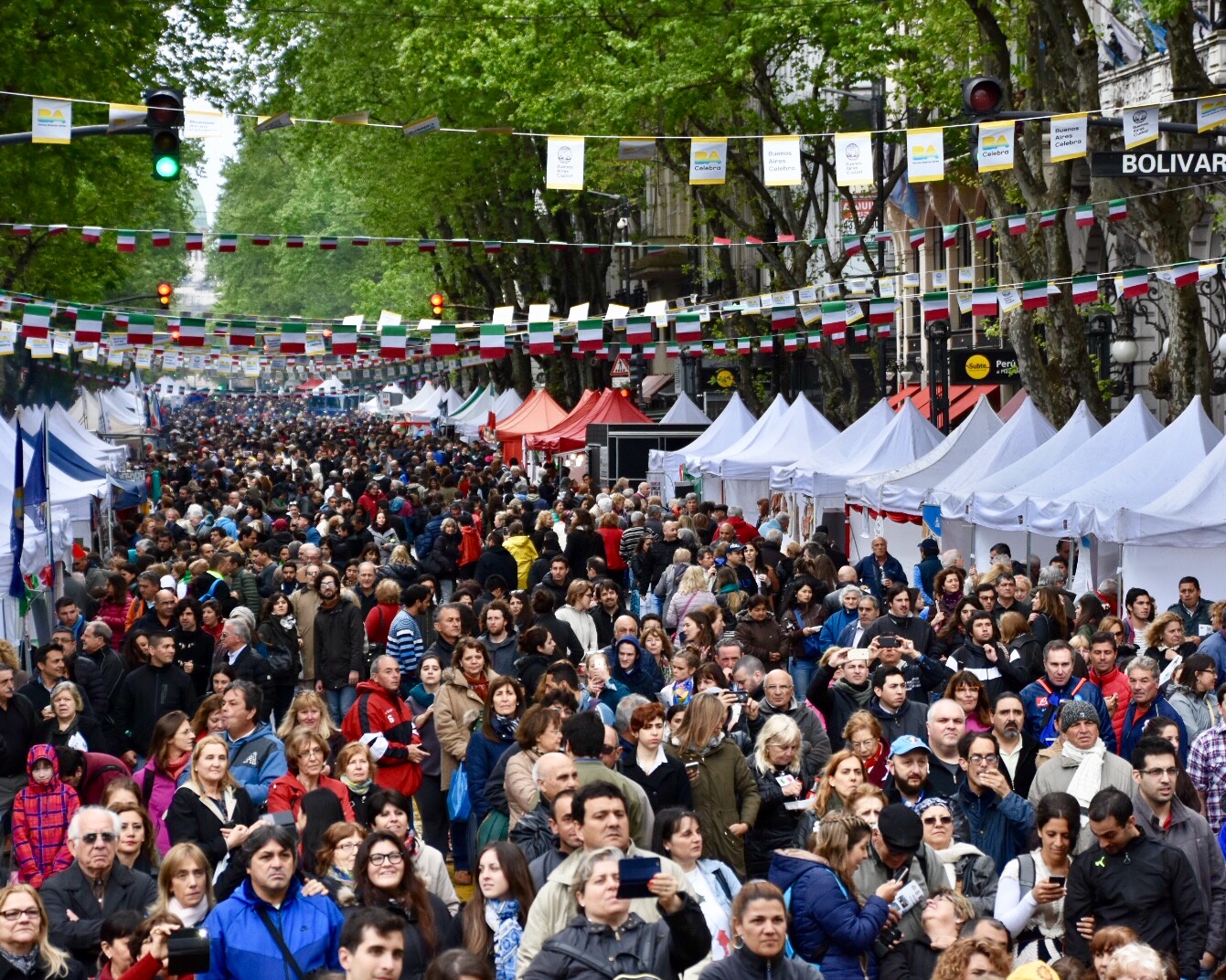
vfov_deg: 10.7
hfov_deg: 13.3
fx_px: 5246
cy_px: 492
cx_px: 638
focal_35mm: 145
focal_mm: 85
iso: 800
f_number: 5.3
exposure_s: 1/640
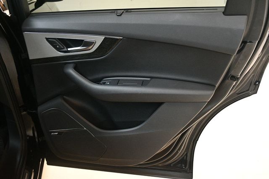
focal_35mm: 34
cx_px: 134
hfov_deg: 55.8
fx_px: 254
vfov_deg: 38.8
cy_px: 90
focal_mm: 23
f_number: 3.8
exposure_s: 1/60
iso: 3600
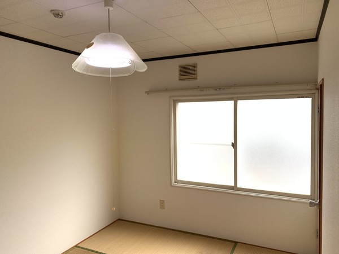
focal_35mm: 26
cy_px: 127
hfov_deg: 67.3
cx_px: 170
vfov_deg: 53.1
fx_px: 255
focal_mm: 4.25
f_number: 1.8
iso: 25
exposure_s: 1/378
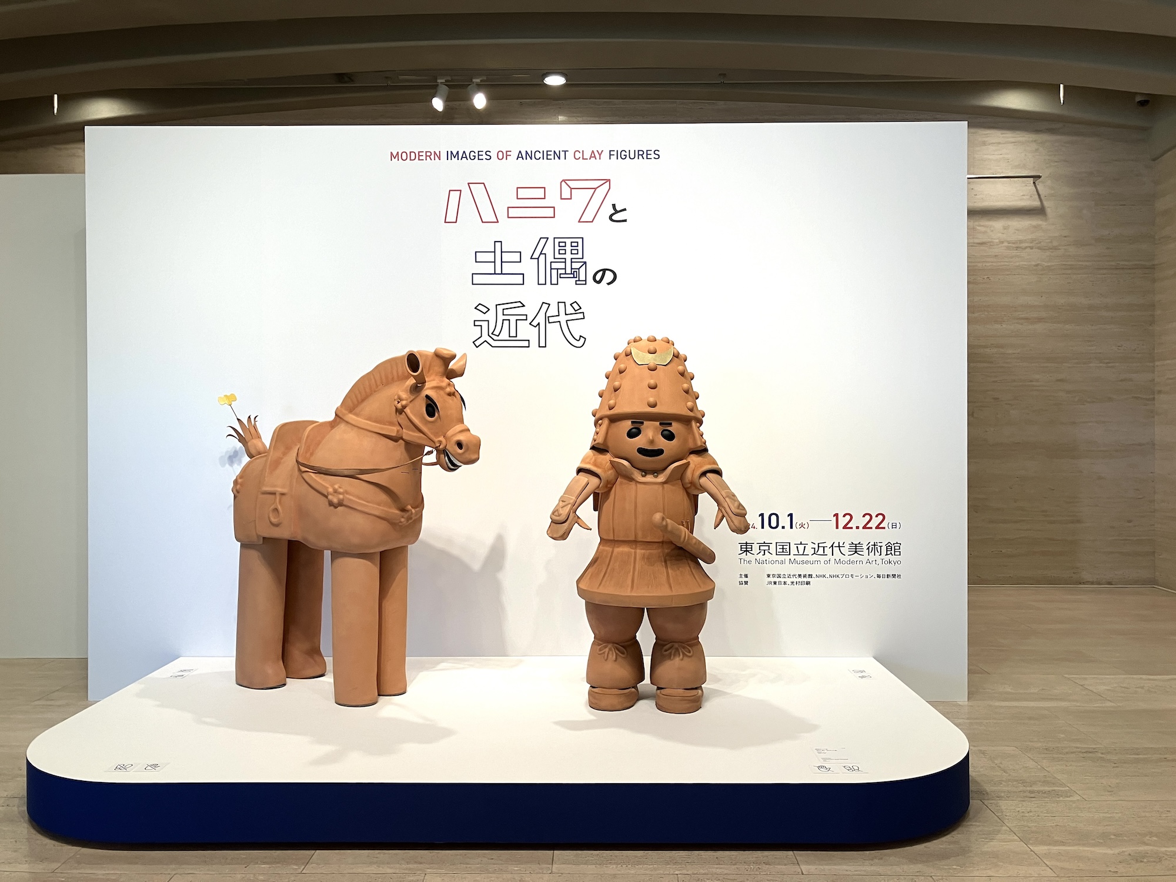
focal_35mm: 28
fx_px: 951
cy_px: 441
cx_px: 588
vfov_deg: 49.7
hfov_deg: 63.4
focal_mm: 3.99
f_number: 1.8
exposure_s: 1/50
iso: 50
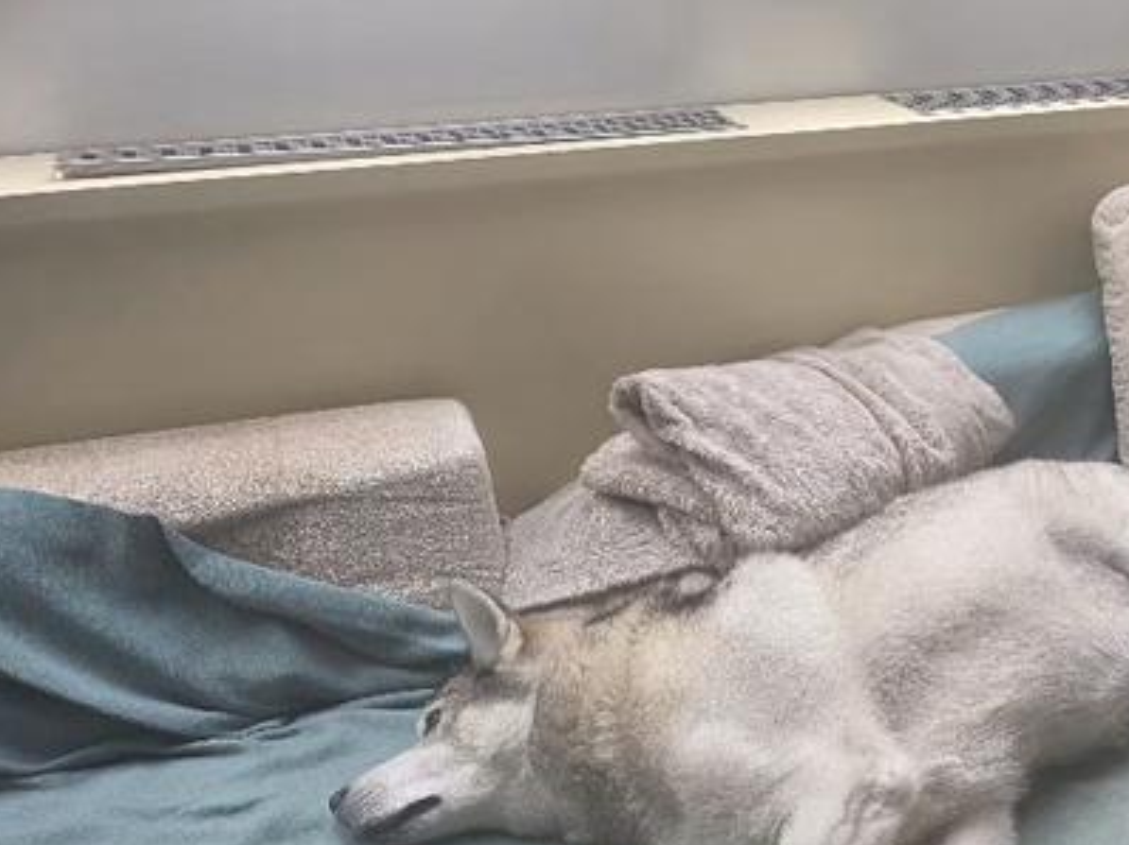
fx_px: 1206
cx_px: 885
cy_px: 655
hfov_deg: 47.7
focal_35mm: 37
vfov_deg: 37.5
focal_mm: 6.3
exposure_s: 1/182
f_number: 1.7
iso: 64
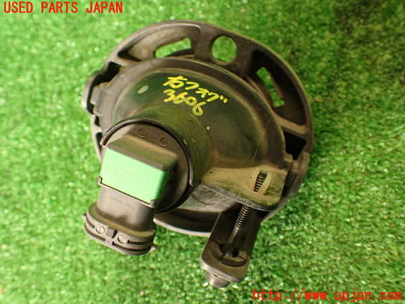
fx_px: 374
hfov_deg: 56.8
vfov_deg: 44.2
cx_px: 202
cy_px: 152
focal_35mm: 32
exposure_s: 1/30
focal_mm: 5.79
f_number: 2.4
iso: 320
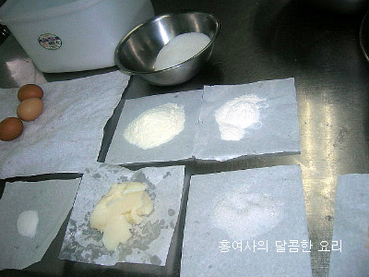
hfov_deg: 54.0
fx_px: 362
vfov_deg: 41.8
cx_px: 184
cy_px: 138
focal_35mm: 34
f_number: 2.9
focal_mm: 5.7
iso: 50
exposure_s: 1/60.1
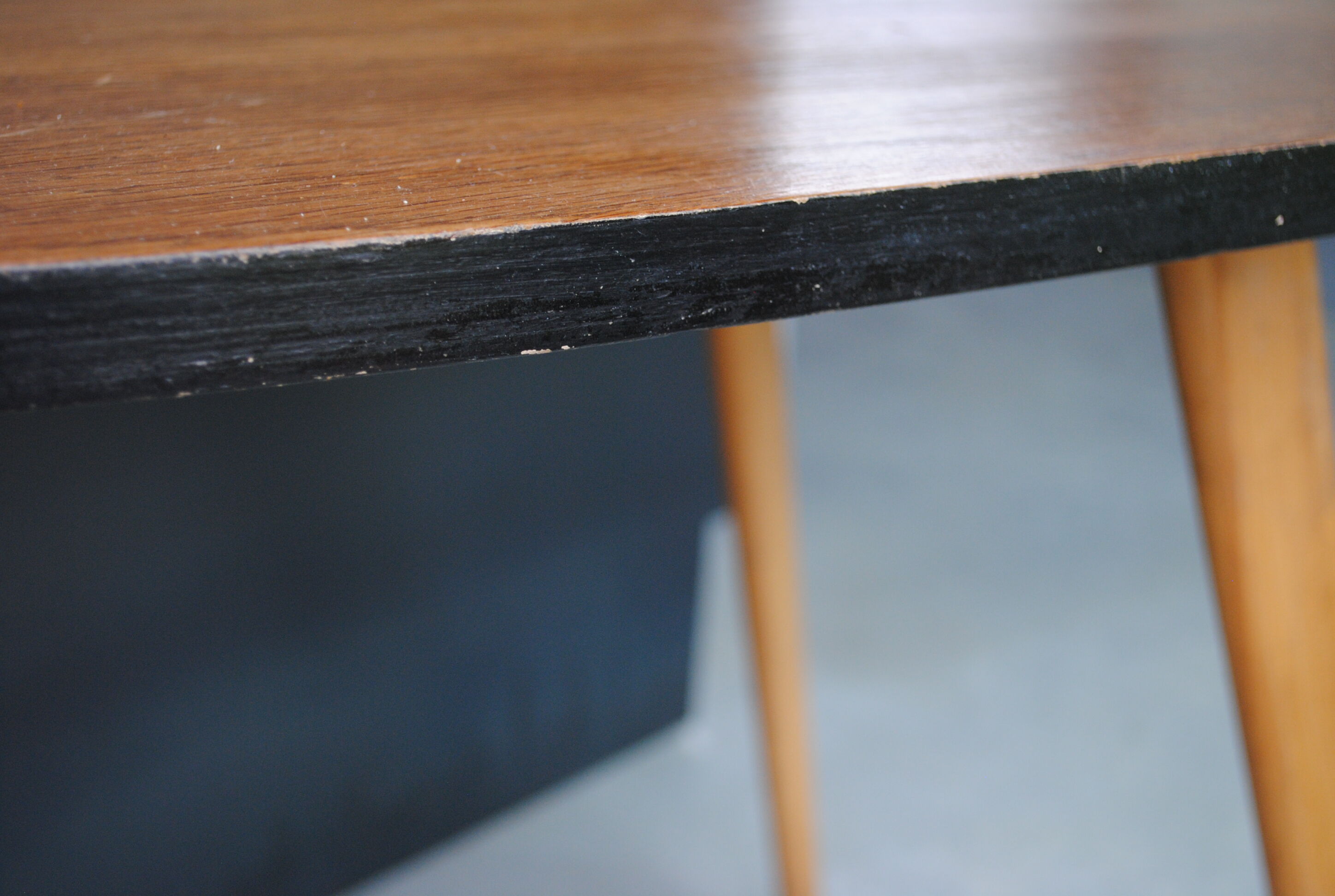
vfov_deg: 26.6
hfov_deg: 38.8
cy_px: 448
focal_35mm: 51
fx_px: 1895
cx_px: 668
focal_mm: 34
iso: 500
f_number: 5
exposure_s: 1/30
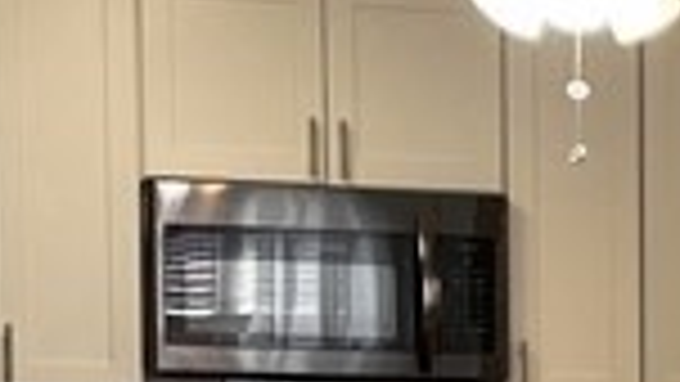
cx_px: 1198
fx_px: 3463
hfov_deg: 10.6
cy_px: 782
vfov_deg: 6.1
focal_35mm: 192
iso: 64
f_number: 1.6
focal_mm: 4.2
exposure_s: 1/120
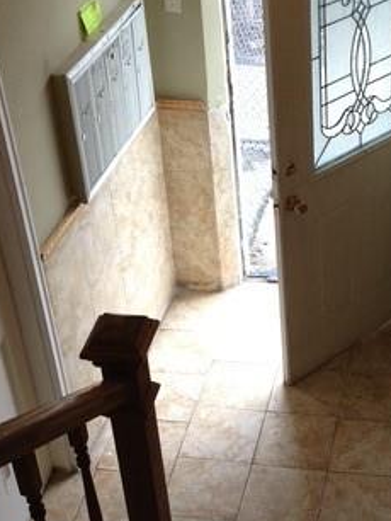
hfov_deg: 21.1
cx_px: 308
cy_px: 318
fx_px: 1038
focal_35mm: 69
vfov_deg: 28.1
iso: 64
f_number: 2.4
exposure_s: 1/120
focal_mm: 4.13
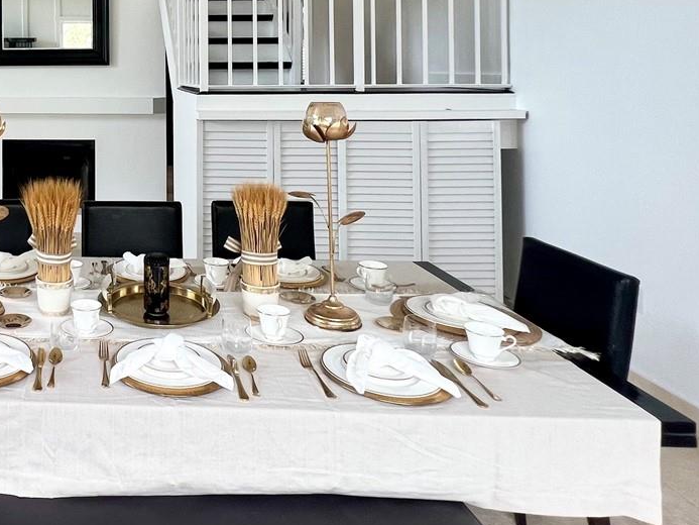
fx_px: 606
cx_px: 57
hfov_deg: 52.1
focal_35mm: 30
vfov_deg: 43.2
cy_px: 63
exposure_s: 1/99
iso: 100
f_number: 1.8
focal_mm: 1.57
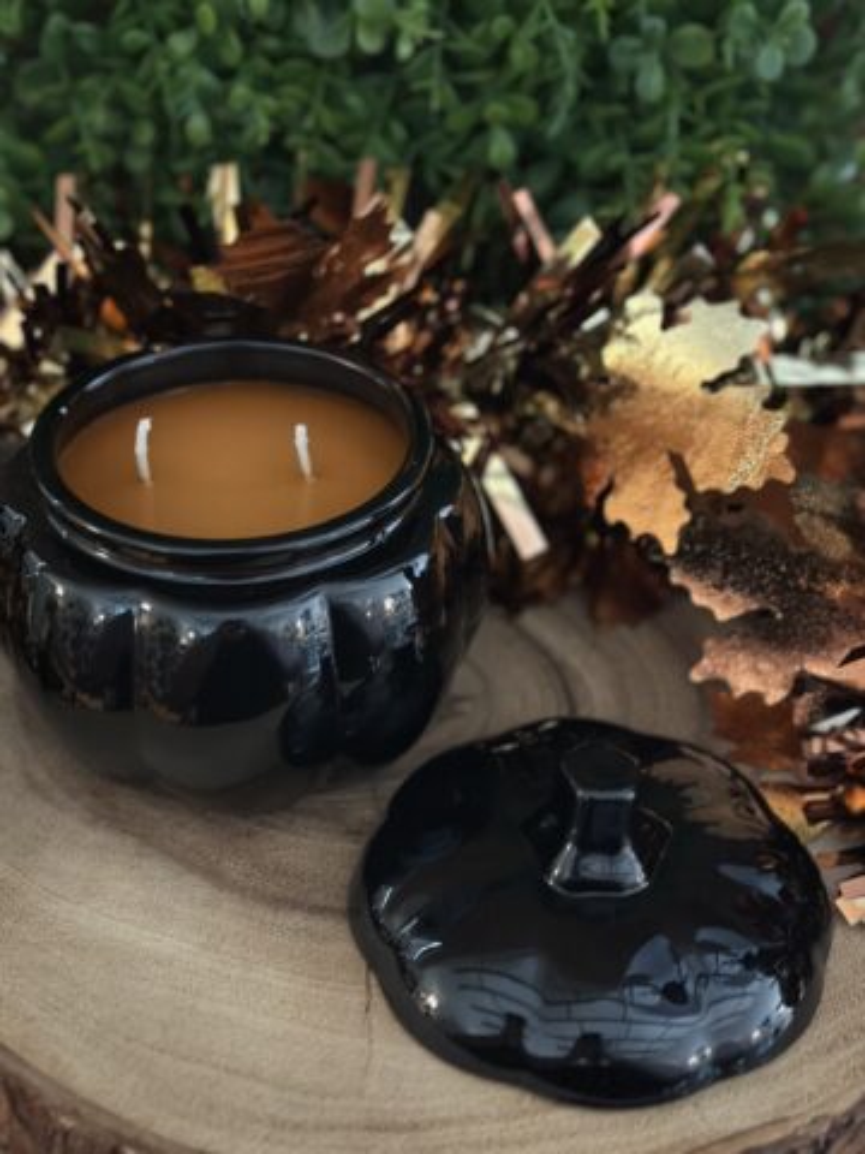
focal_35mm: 48
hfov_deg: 30.3
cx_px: 432
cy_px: 577
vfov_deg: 39.7
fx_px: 1599
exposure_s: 1/17
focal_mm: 6.86
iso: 800
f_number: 1.78
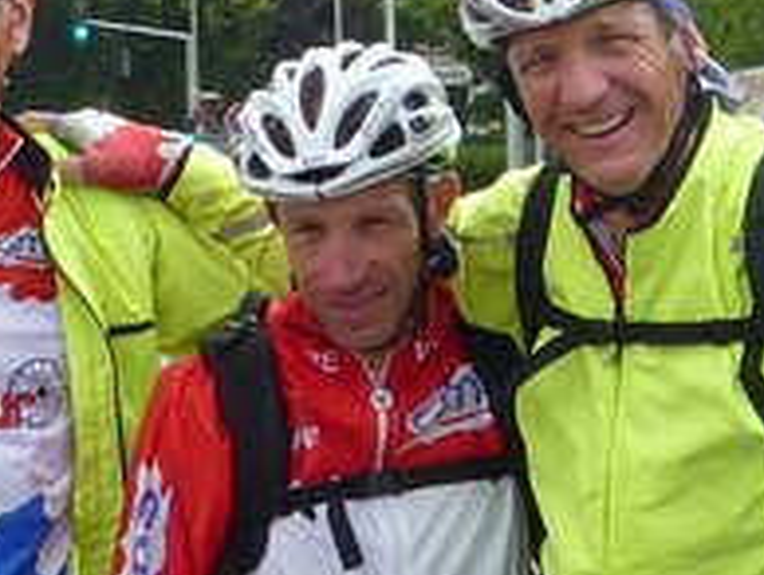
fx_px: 3757
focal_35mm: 170
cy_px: -240
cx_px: 713
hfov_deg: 11.5
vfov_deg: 8.6
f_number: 4
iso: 80
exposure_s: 1/400
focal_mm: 5
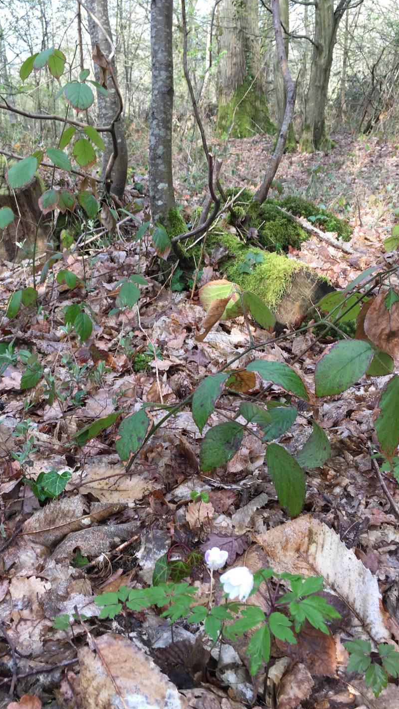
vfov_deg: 61.0
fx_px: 602
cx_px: 170
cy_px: 354
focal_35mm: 32
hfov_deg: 36.6
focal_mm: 4.15
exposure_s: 1/100
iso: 32
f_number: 2.2
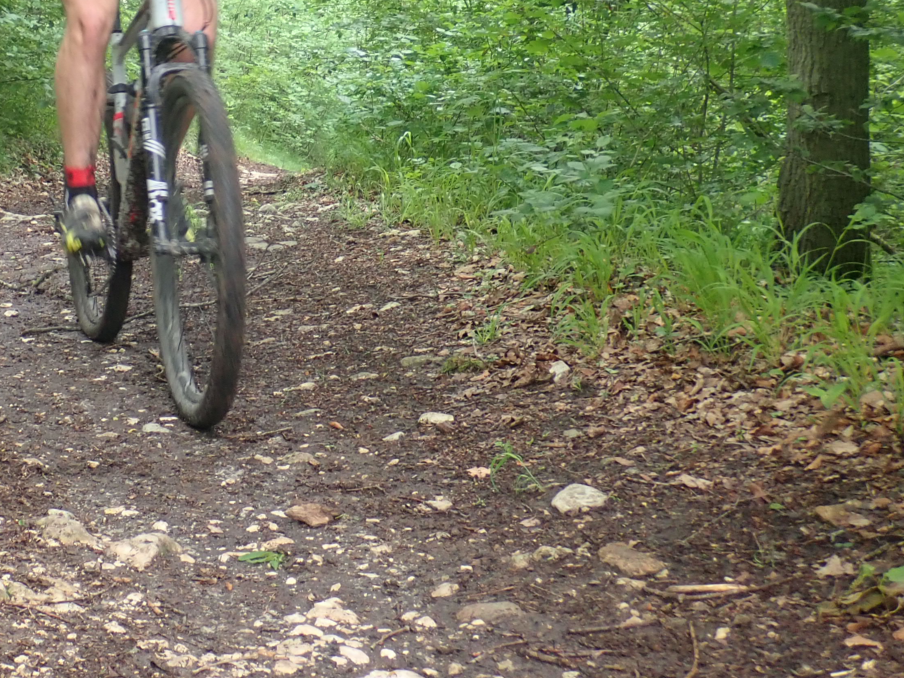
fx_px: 1880
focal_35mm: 72
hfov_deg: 26.3
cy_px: 120
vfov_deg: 20.2
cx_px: 113
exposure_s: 1/80
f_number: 2.8
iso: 200
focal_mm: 7.34
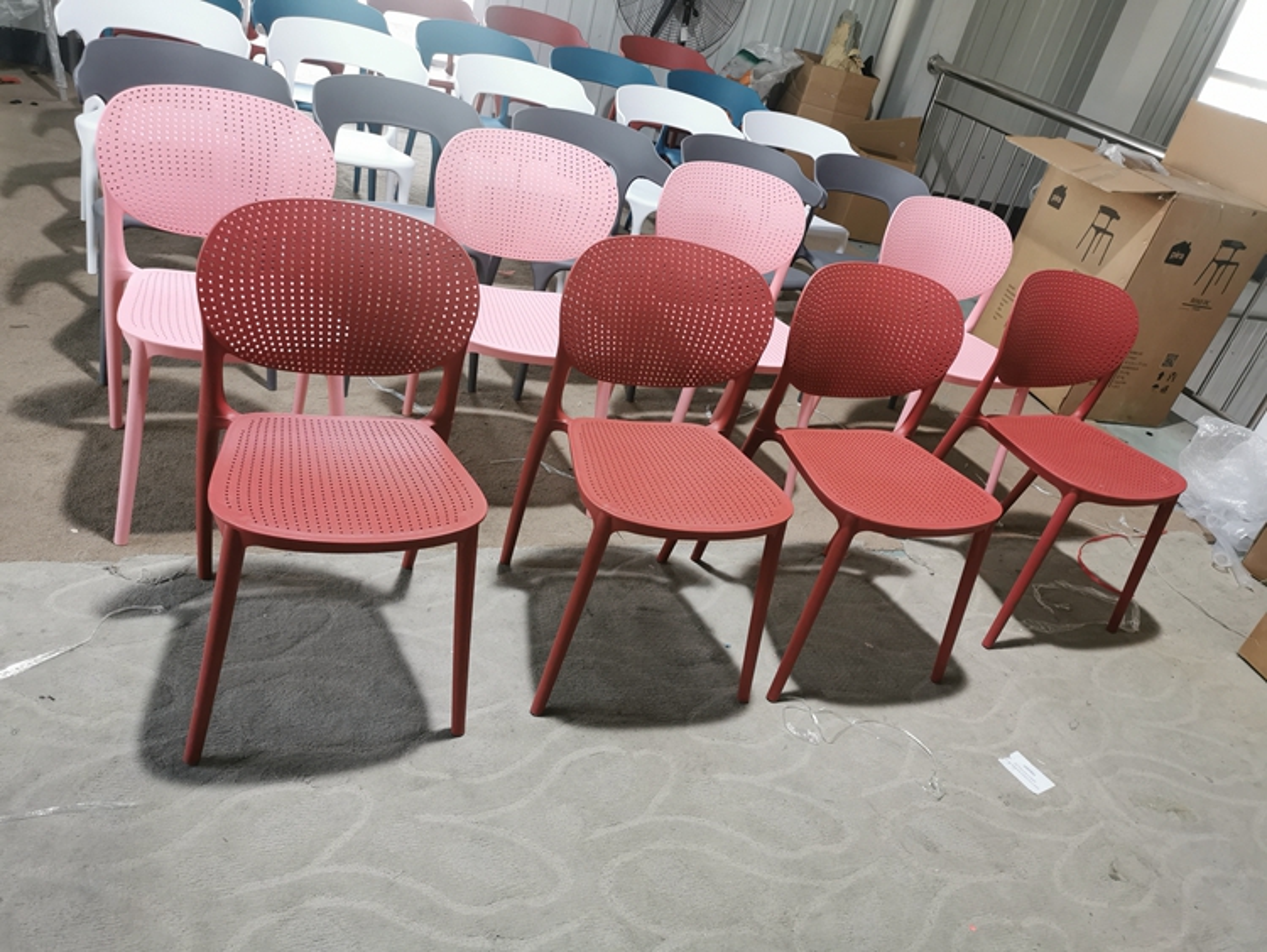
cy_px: 476
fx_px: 989
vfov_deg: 51.4
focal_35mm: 27
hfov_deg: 65.3
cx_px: 634
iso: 125
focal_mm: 5.58
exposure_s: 1/50
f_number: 1.8
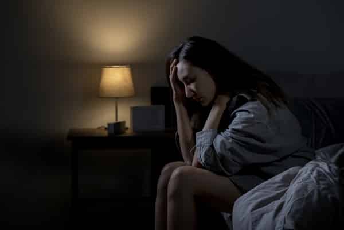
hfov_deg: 19.5
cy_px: 115
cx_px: 172
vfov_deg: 13.0
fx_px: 1003
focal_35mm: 105
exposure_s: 1/50
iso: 200
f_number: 4
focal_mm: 105
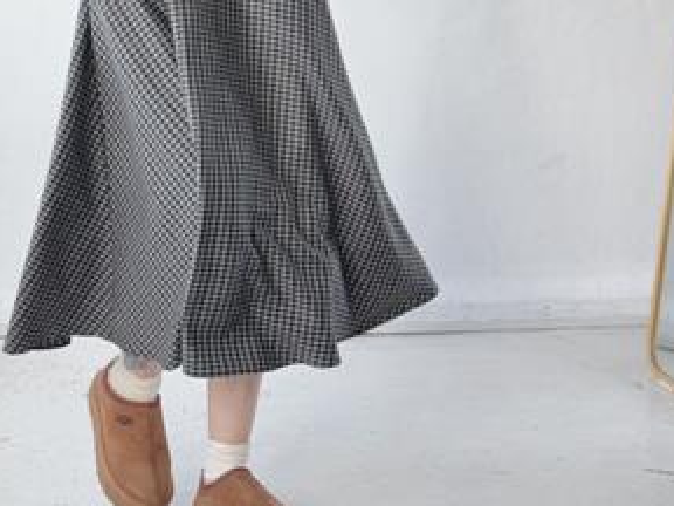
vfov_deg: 16.1
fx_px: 1733
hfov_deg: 22.0
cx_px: 332
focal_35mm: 89
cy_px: -69
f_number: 1.78
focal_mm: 6.76
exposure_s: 1/121
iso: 80
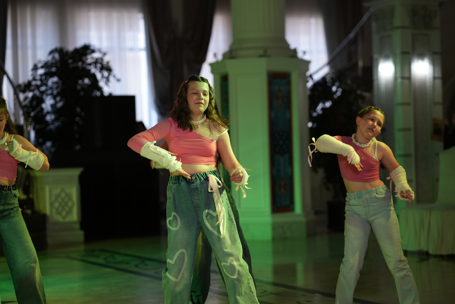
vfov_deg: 16.1
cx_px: 228
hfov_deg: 23.9
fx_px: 1074
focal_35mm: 85
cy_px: 152
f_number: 2.2
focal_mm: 85
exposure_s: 1/400
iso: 800
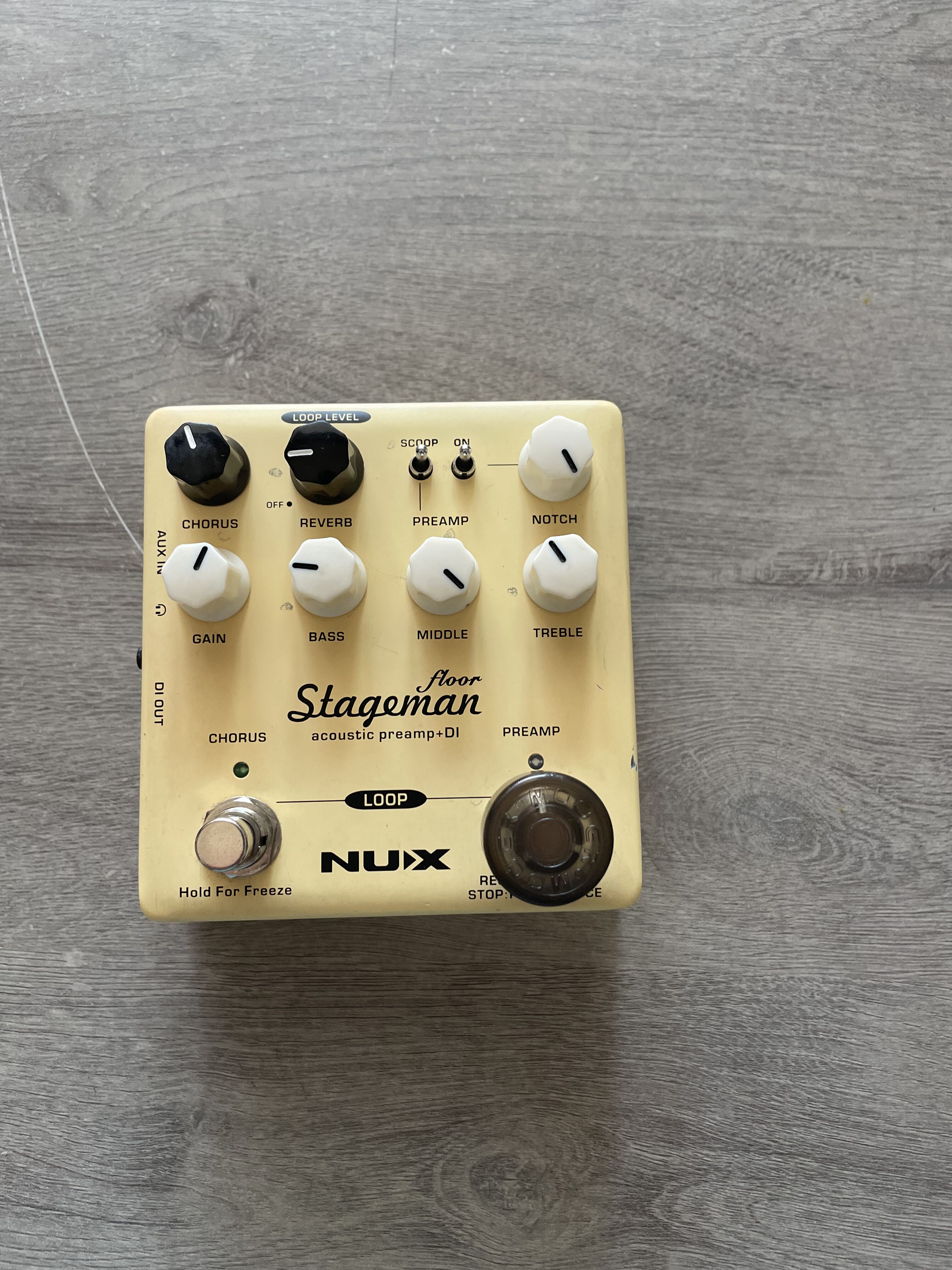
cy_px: 635
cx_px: 476
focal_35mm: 26
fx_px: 953
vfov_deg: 67.3
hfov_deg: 53.1
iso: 125
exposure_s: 1/101
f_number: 1.6
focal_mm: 4.2
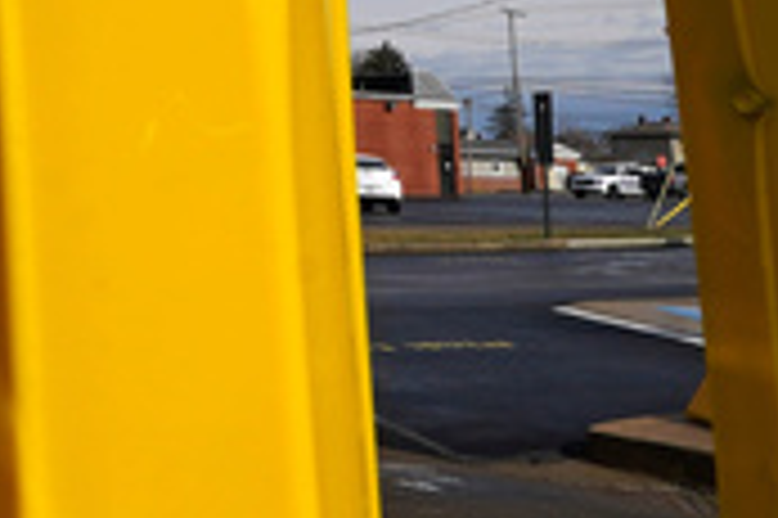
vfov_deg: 18.0
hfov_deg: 23.5
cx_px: -351
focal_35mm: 71
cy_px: -142
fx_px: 1533
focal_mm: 12
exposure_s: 1/200
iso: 100
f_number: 14
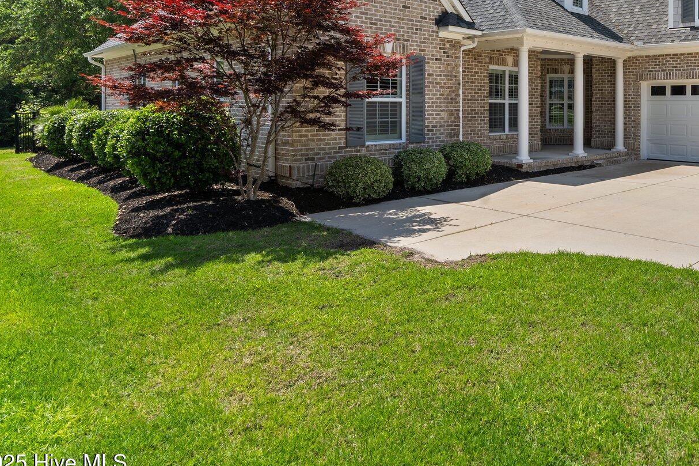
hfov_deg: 62.3
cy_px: 105
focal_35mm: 27
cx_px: 549
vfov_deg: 45.9
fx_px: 524
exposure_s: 1/125
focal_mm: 16
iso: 100
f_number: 9
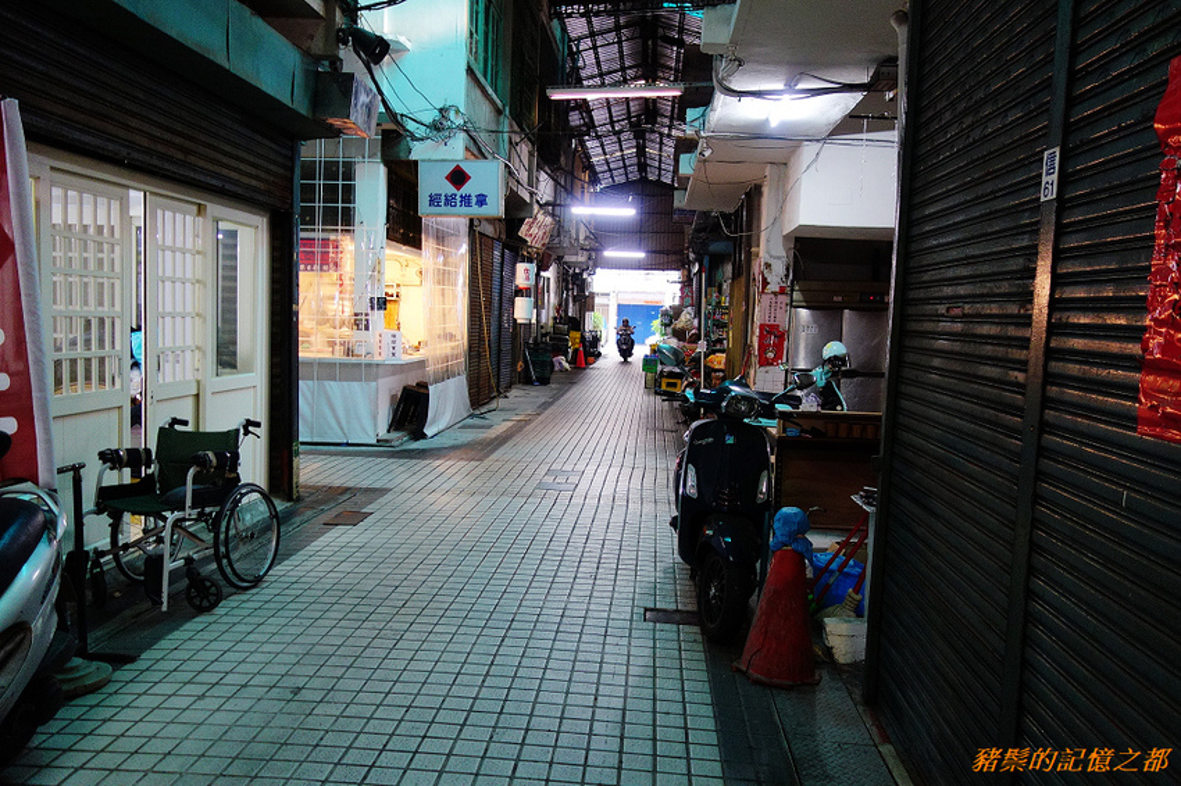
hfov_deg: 65.5
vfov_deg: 46.4
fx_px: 918
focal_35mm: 28
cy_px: 393
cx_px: 590
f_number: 2
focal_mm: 10.4
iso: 400
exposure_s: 1/30
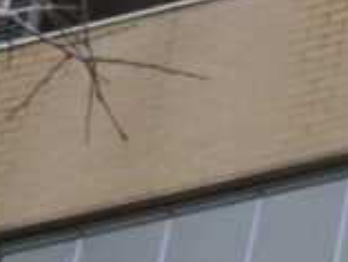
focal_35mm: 475
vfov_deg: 3.1
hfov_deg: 4.1
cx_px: 962
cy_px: 98
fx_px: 4779
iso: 125
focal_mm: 13.2
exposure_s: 1/40
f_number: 3.9
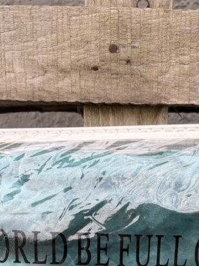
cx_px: 136
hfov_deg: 20.6
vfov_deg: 23.9
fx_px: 545
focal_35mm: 71
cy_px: 352
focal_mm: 6.76
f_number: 1.78
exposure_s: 1/360
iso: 80
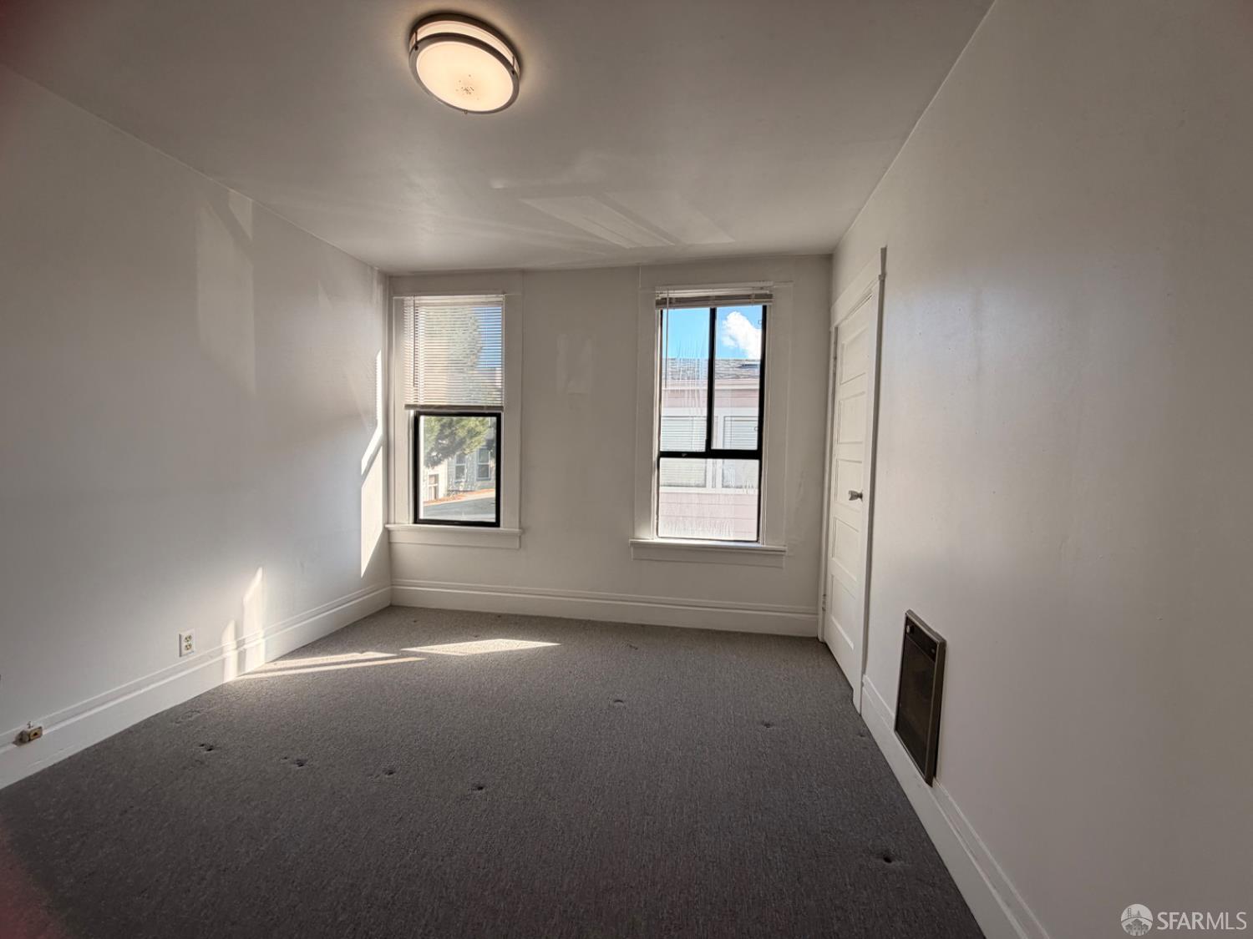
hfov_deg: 102.1
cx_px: 626
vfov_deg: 85.7
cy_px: 470
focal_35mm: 14
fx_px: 507
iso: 40
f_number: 2.2
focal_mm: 2.22
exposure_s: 1/164
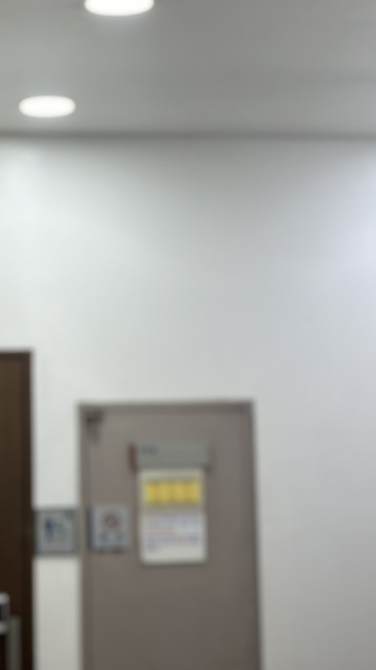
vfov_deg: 22.4
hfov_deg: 12.7
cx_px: 77
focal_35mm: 95
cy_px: 249
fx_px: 1686
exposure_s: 1/120
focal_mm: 6.86
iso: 64
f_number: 1.78
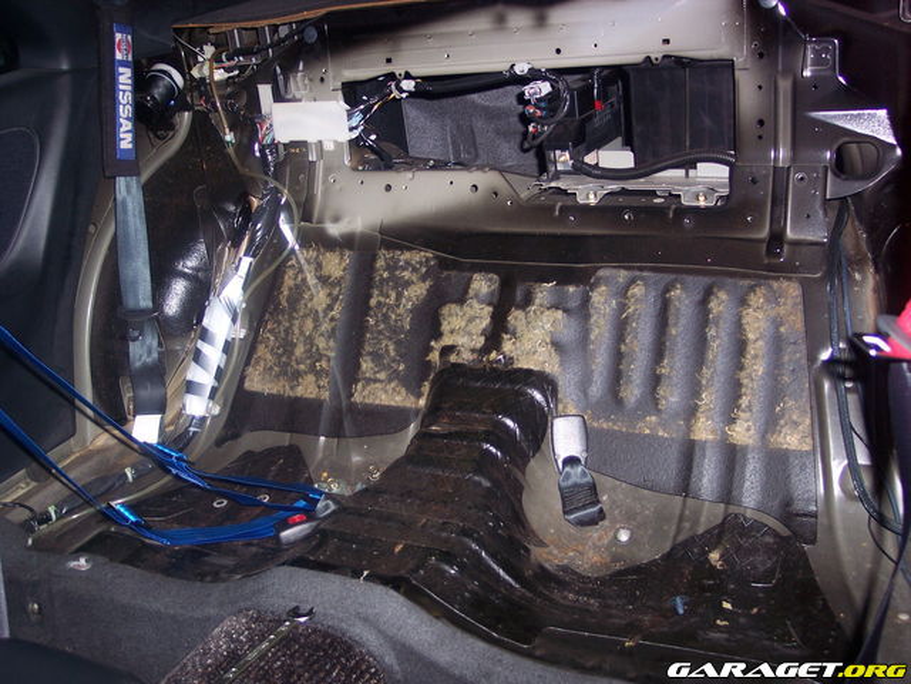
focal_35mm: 39
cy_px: 342
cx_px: 456
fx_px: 1026
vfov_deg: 36.8
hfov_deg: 47.9
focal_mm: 8
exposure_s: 1/60
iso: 100
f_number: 2.8
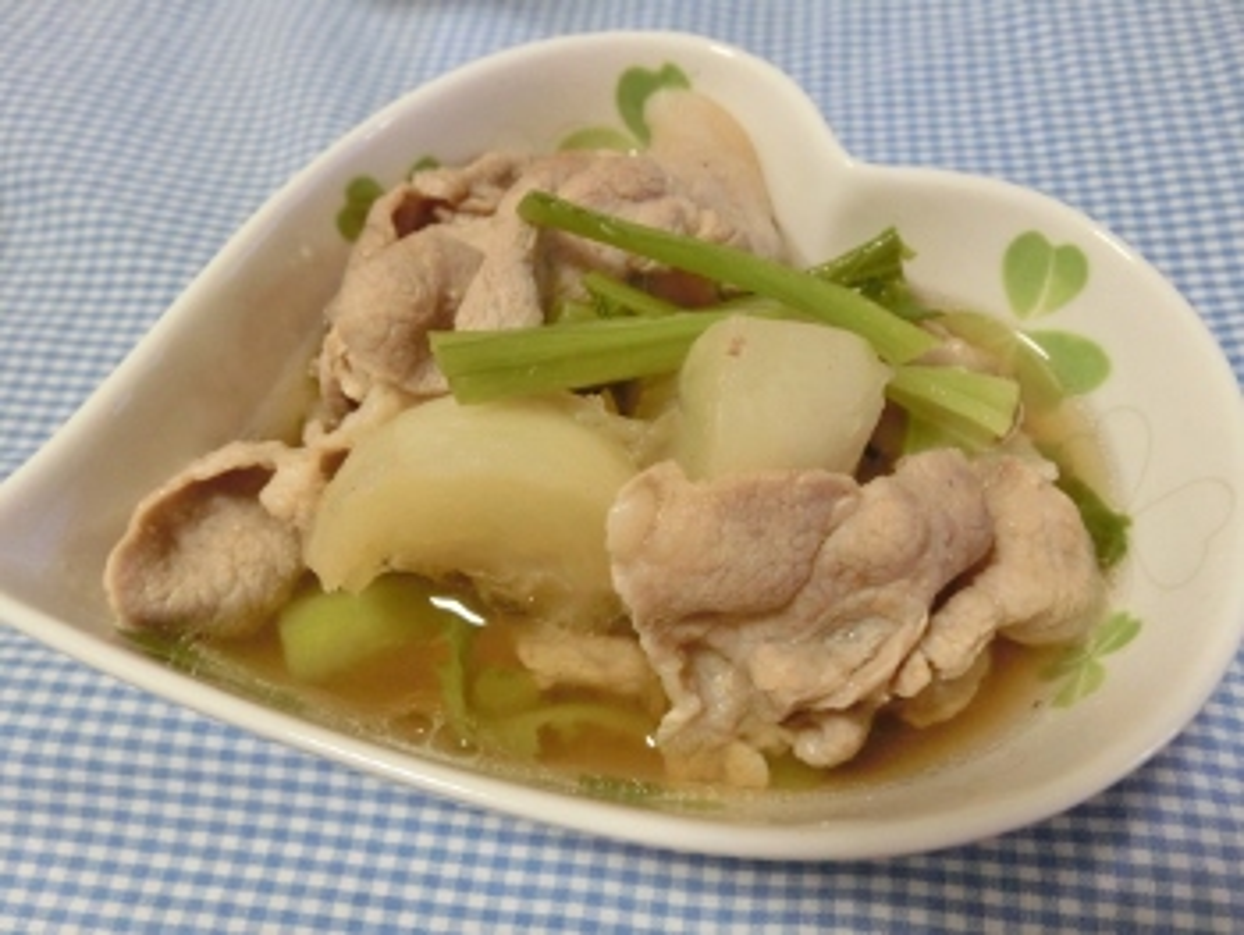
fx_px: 899
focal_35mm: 25
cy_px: 468
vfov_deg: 54.9
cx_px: 622
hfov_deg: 69.4
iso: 800
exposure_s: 1/80
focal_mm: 4.4
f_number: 3.3
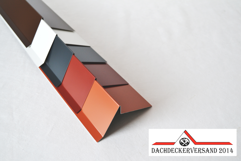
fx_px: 241
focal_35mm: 36
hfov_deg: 53.1
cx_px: 120
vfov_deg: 36.9
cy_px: 80
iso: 400
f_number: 4.2
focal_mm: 24
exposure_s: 1/80
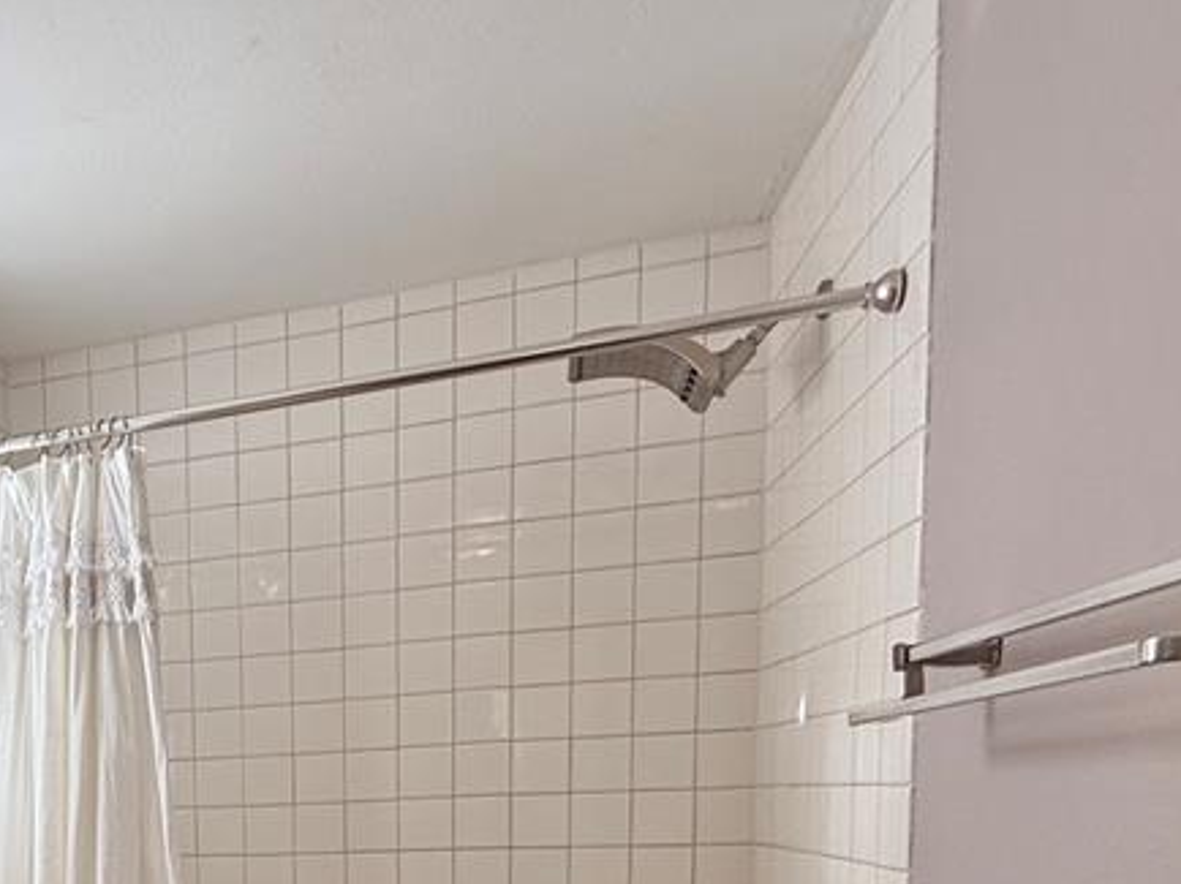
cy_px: 910
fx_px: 1125
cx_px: 16
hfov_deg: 46.8
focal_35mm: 33
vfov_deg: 37.7
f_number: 2.2
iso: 64
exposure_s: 1/203
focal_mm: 2.22
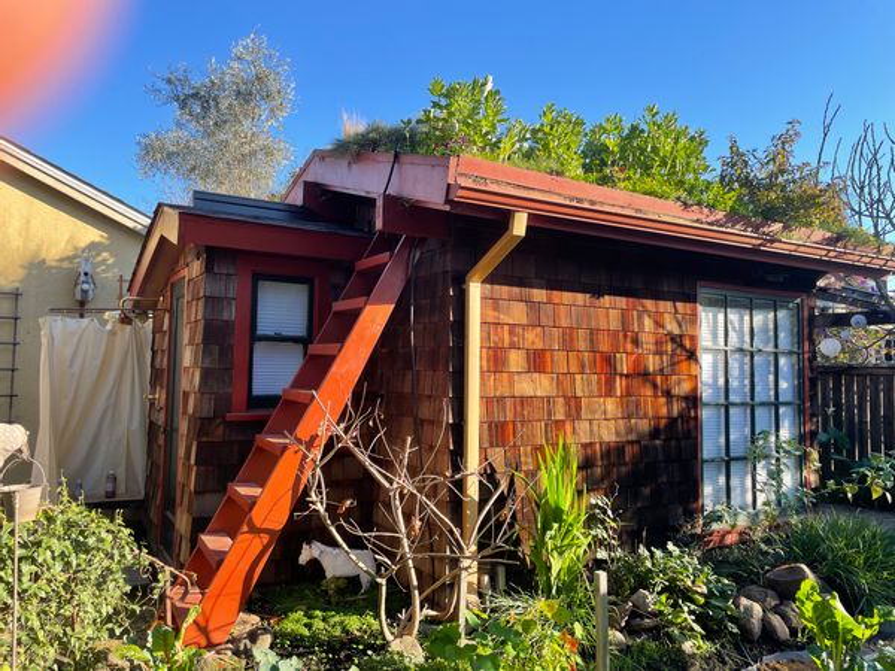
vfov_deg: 53.1
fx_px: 672
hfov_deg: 67.3
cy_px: 336
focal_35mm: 26
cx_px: 448
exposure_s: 1/384
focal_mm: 4.2
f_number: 1.6
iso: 32
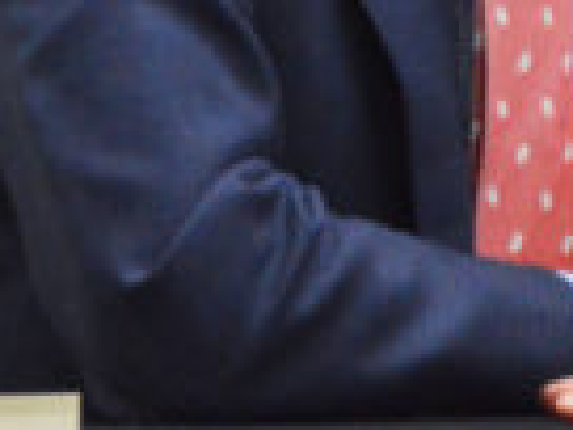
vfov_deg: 1.4
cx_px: 367
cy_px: -308
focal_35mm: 1079
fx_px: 17860
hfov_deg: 1.8
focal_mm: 185
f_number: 5.6
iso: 3200
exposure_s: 1/100
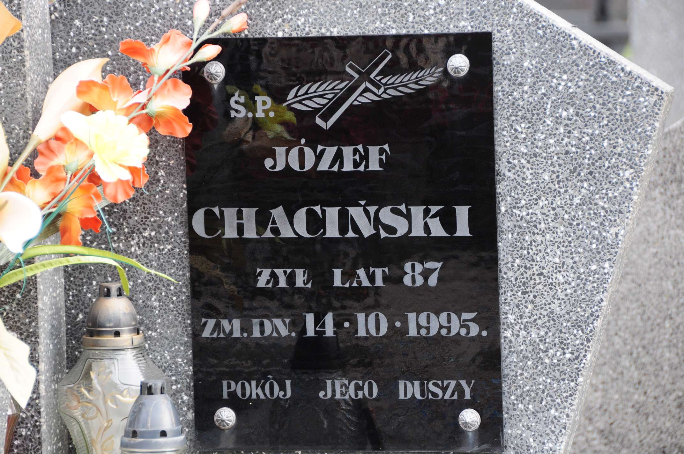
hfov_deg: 10.2
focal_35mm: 202
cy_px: 227
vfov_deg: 6.8
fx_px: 3843
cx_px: 342
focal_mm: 135
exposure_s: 1/125
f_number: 7.1
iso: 500
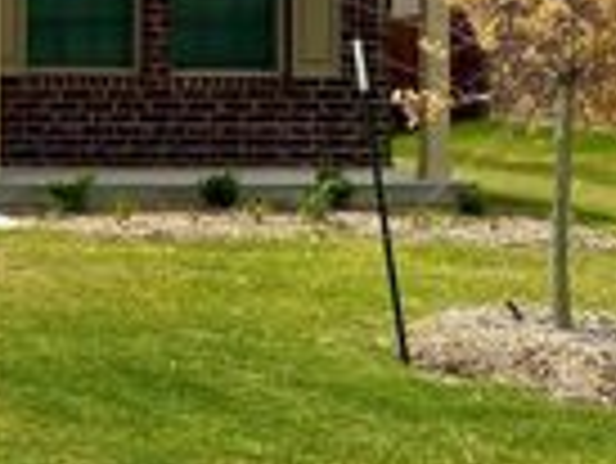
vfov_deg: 15.4
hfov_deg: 18.3
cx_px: -306
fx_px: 1692
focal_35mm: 95
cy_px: 52
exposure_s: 1/3497
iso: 32
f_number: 1.8
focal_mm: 4.25
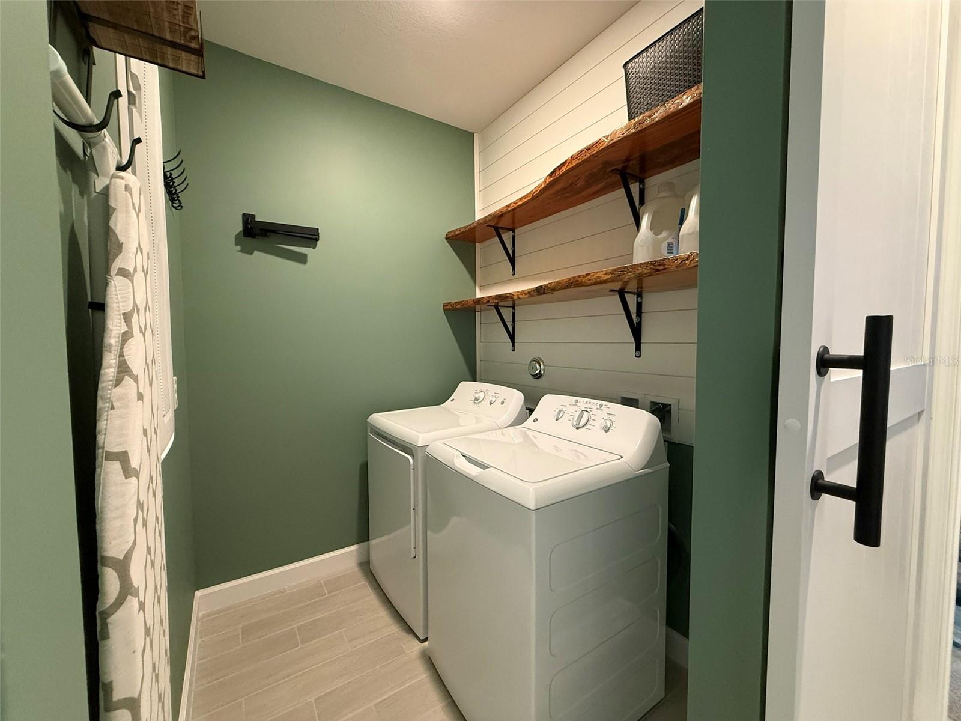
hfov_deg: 102.1
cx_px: 480
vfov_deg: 85.7
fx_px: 389
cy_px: 360
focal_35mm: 14
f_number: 2.2
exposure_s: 1/60
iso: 500
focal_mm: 2.22
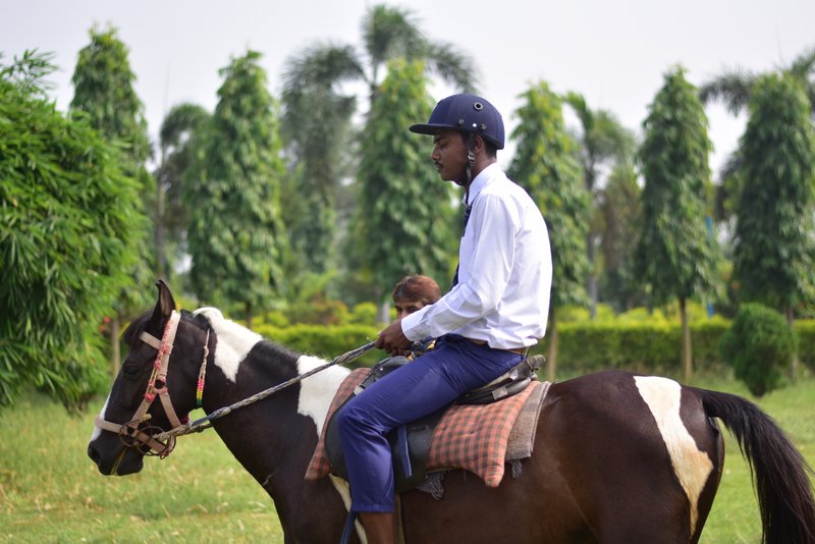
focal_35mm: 75
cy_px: 272
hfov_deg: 27.0
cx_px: 408
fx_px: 1698
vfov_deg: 18.2
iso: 100
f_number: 1.8
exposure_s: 1/2000
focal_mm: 50
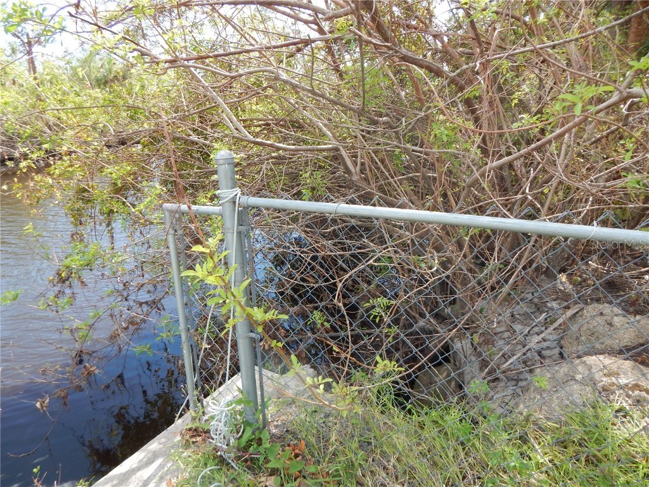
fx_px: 412
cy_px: 244
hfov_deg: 76.4
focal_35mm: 22
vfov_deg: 61.1
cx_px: 324
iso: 125
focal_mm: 4
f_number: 3
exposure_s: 1/400
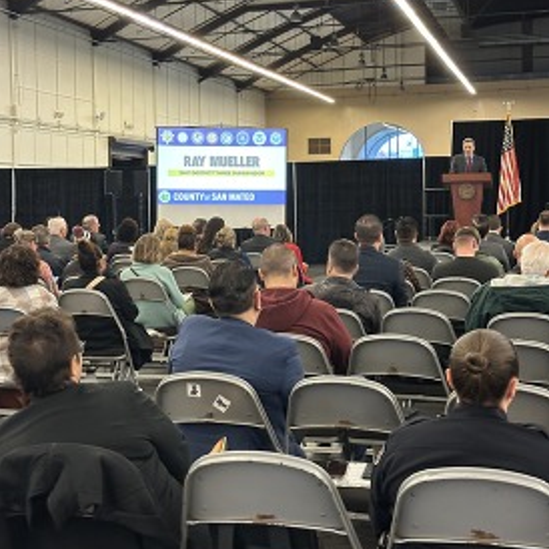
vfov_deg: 30.0
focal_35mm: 57
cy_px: 216
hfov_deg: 30.0
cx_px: 274
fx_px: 1023
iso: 250
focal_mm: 6.86
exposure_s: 1/30
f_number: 1.78
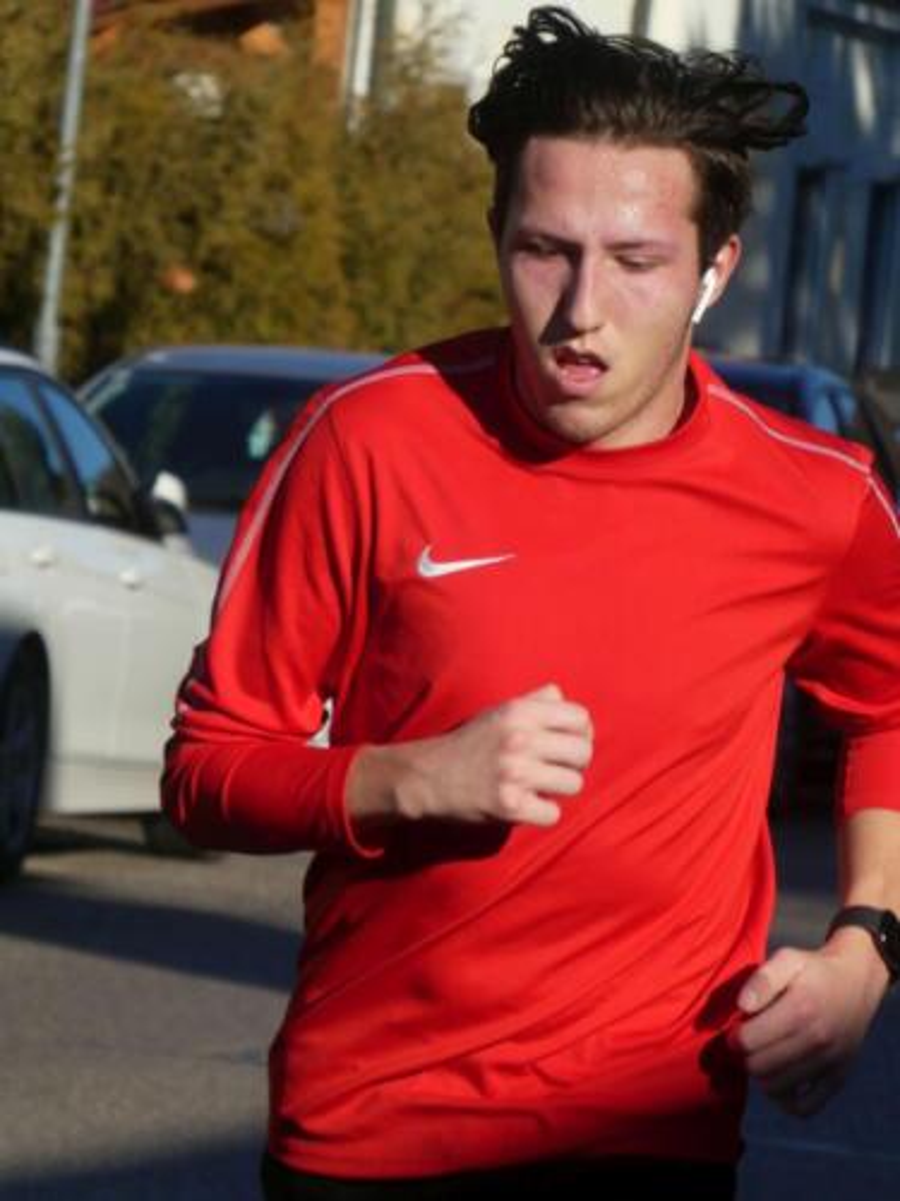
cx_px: 450
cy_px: 600
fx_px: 12029
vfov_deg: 5.7
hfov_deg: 4.3
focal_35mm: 347
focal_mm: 62.1
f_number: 6
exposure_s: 1/400
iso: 80
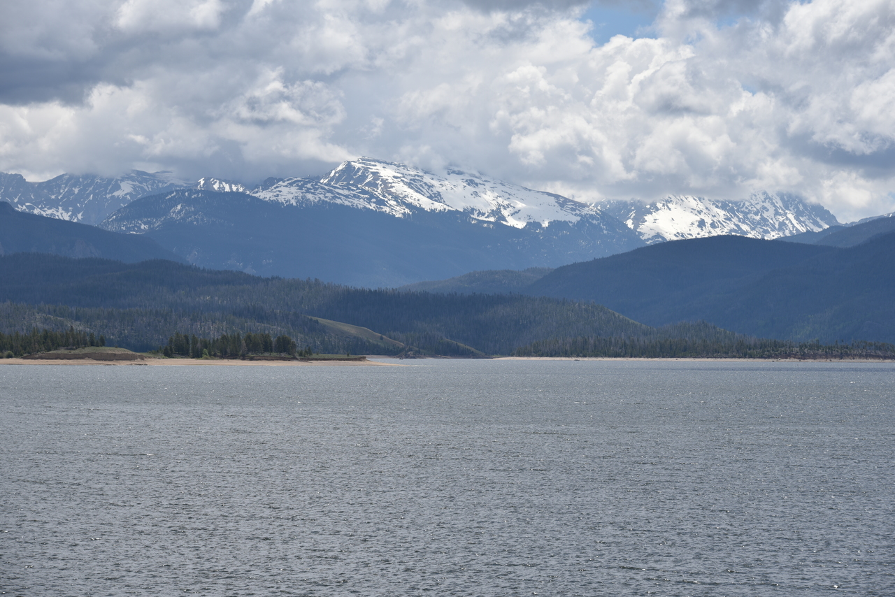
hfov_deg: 16.4
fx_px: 3108
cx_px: 448
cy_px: 298
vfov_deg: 11.0
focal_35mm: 125
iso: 100
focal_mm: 125
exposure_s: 1/400
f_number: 10
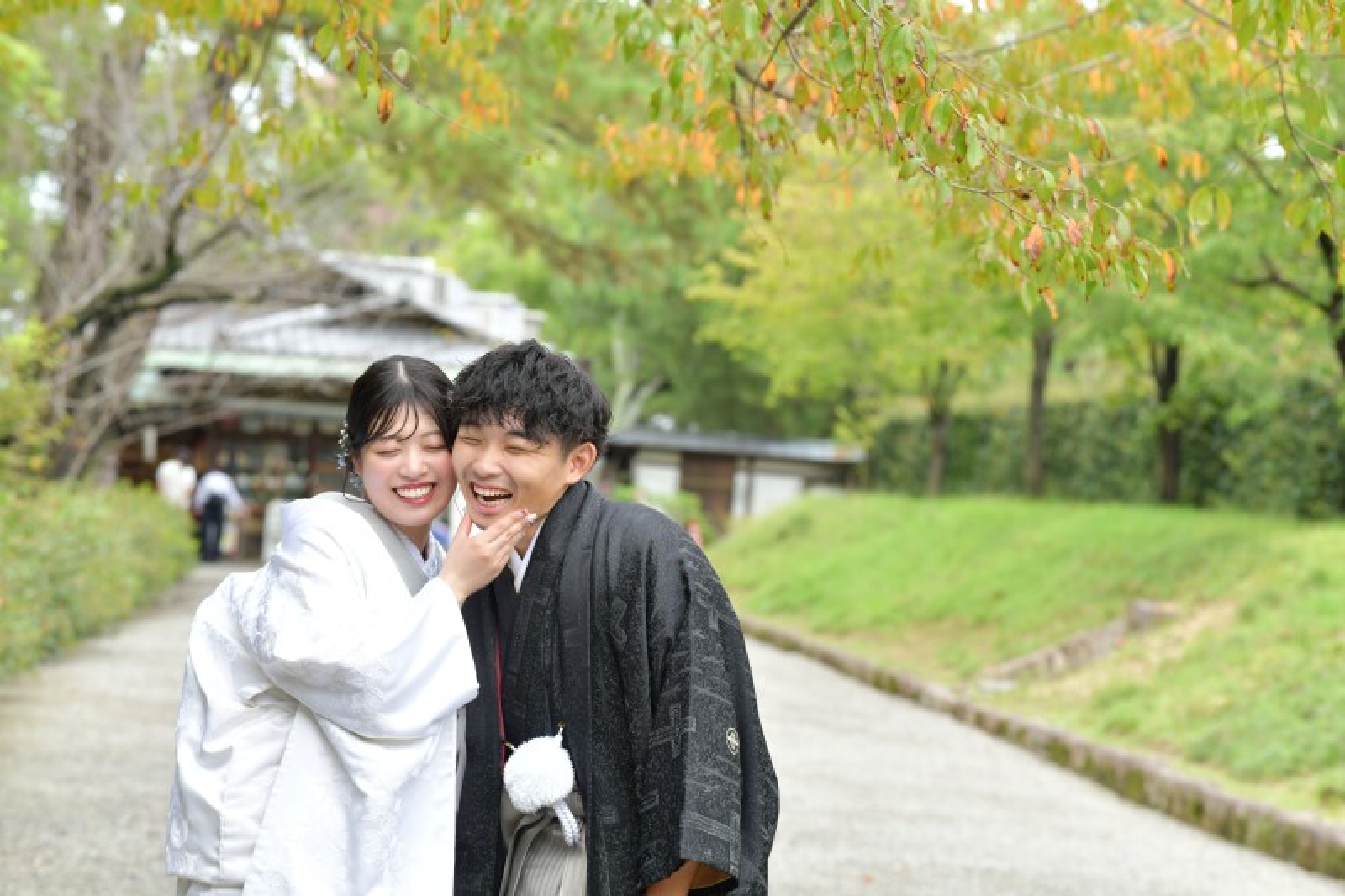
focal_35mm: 105
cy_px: 448
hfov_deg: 19.5
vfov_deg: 13.0
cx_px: 672
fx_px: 3922
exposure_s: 1/250
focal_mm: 105
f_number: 5.6
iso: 400
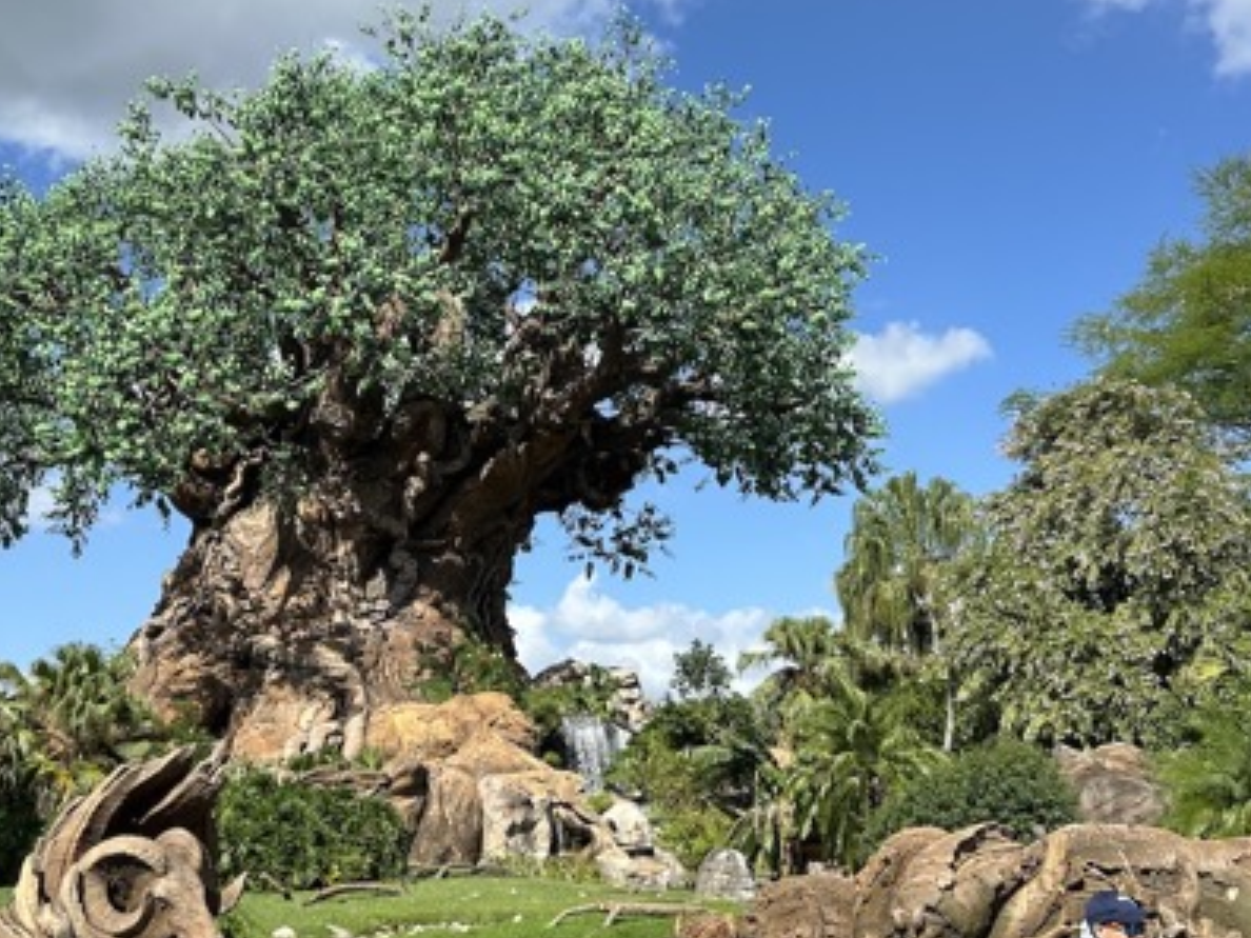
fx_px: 1518
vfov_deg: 34.3
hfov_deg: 44.6
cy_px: 392
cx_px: 502
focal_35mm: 42
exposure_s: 1/4115
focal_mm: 5.7
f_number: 1.5
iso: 50
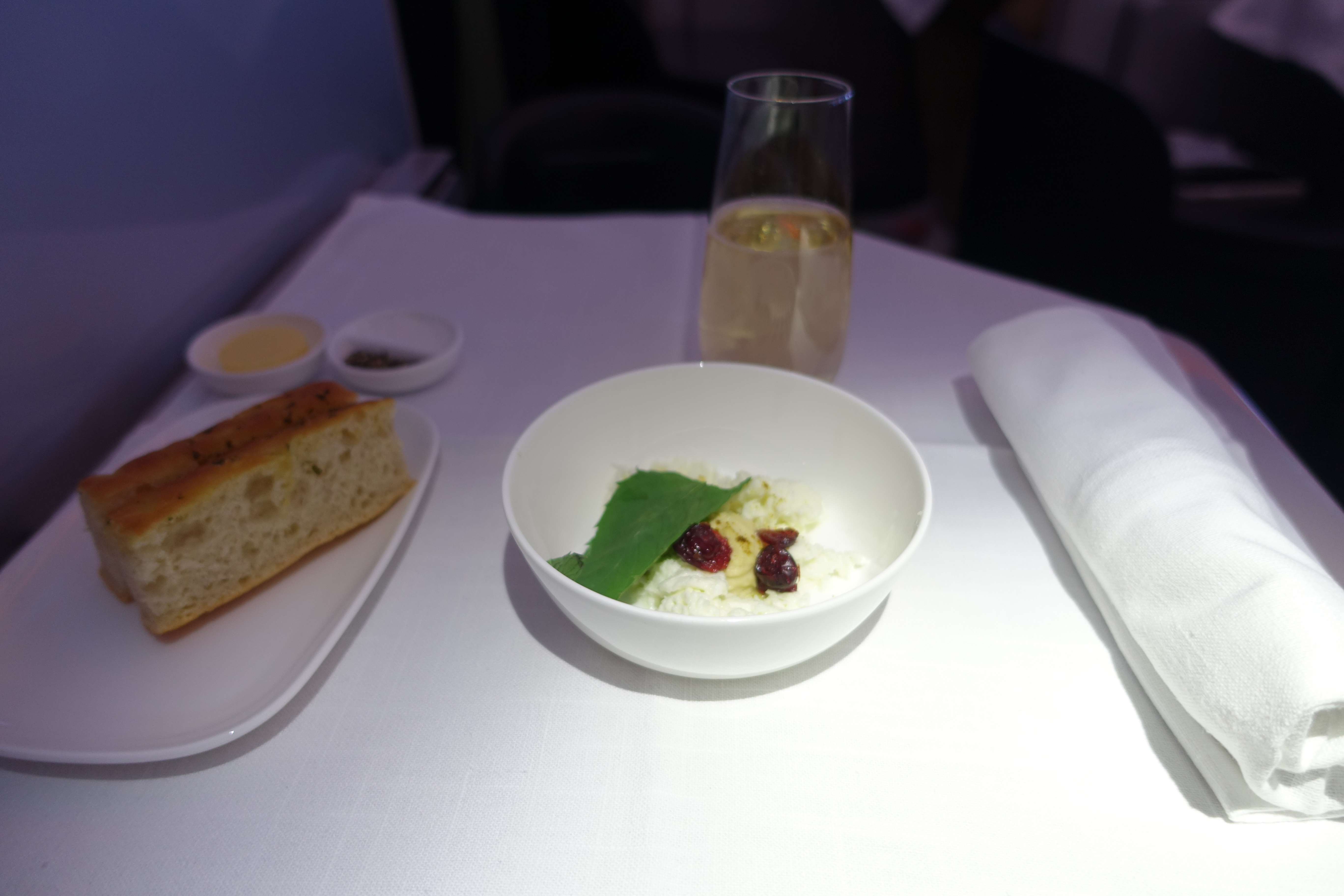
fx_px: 896
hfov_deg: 73.7
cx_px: 672
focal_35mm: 24
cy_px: 448
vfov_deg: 53.1
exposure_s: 1/30
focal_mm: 8.8
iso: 160
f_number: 1.8
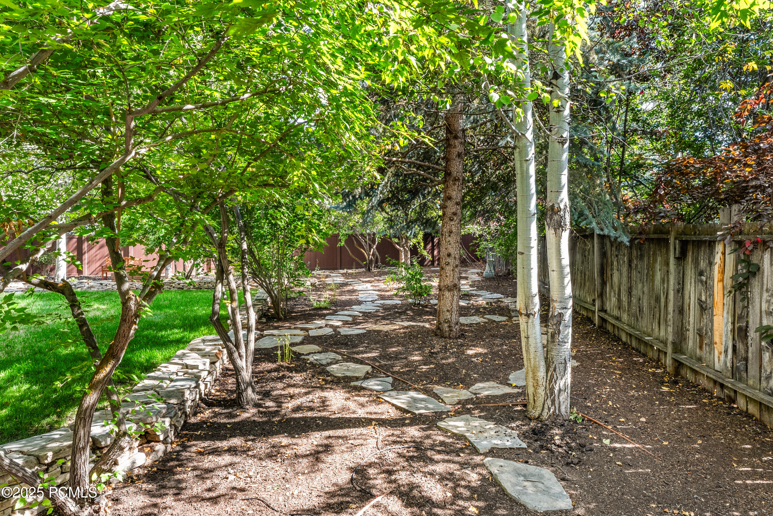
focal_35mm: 21
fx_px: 460
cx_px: 386
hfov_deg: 80.1
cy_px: 258
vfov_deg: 58.6
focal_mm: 21.4
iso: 640
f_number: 16
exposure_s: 1/10
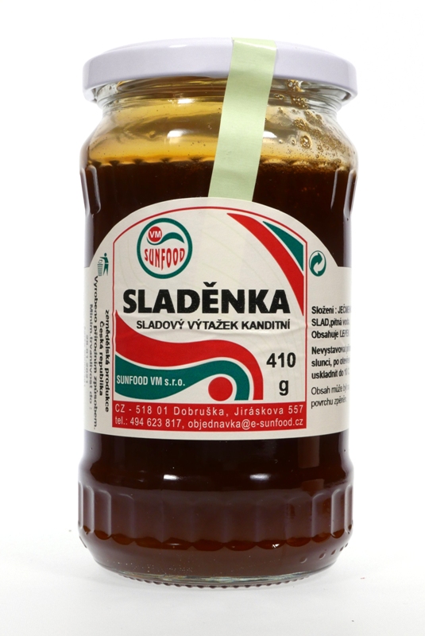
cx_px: 212
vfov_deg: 27.0
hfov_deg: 18.2
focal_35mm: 75
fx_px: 1325
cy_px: 318
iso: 800
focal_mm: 34
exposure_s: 1/30
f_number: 16
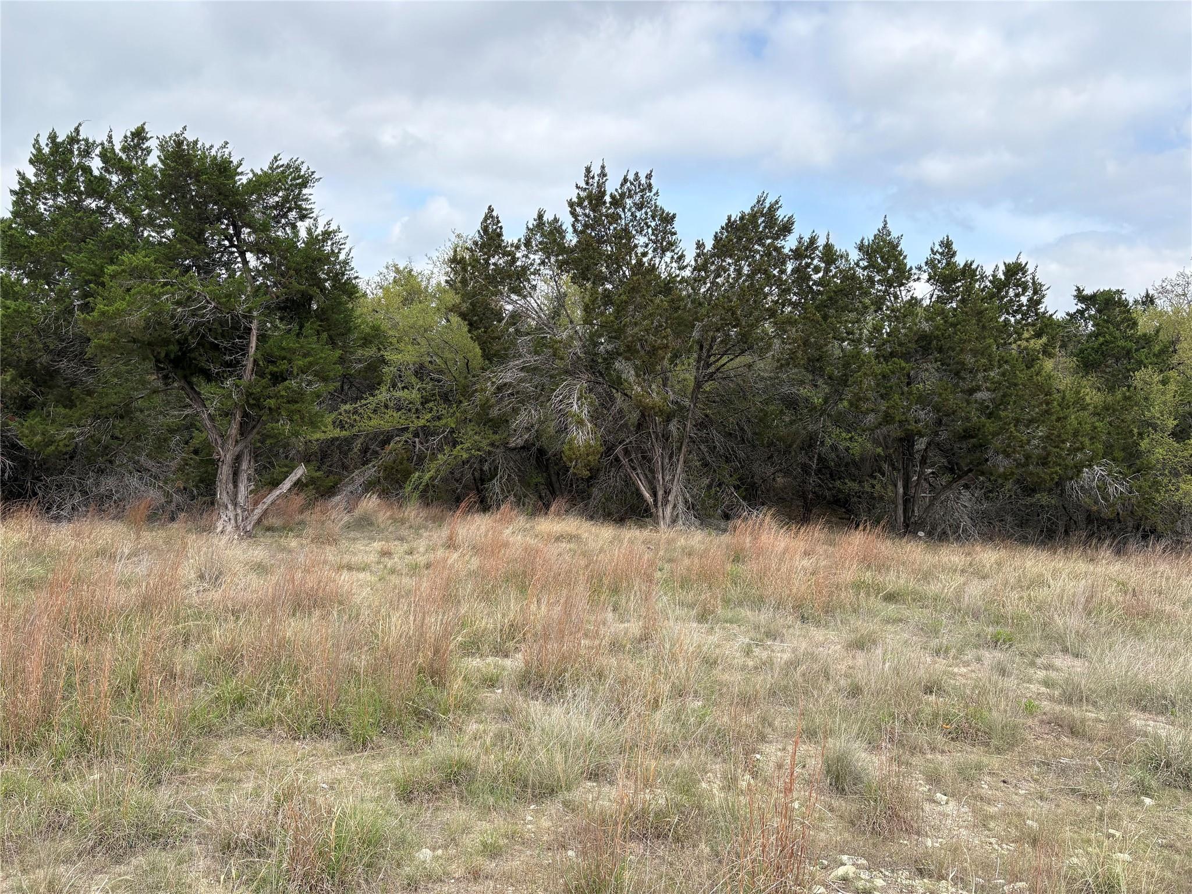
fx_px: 895
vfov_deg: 53.1
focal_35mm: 26
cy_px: 447
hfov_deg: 67.3
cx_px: 596
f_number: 1.6
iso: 50
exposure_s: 1/1420
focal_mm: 5.96
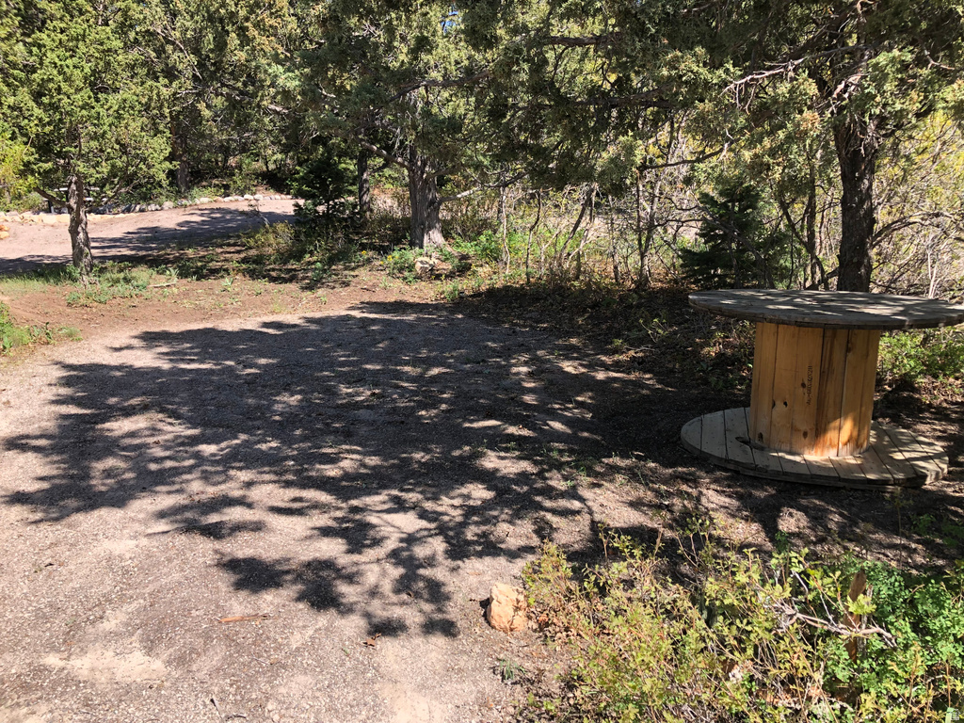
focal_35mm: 28
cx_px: 482
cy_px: 362
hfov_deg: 63.4
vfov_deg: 49.7
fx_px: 780
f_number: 1.8
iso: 20
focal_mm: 3.99
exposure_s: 1/656
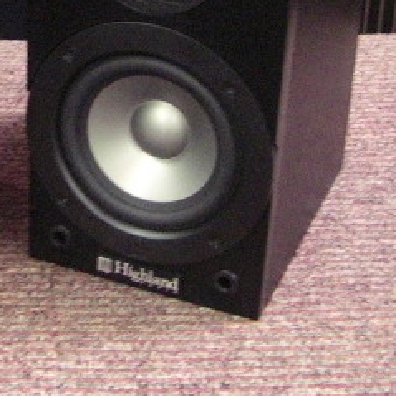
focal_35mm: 90
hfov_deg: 18.9
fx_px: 1165
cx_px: 18
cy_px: 10
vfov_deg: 18.8
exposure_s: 1/25
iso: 800
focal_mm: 6.3
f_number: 3.4
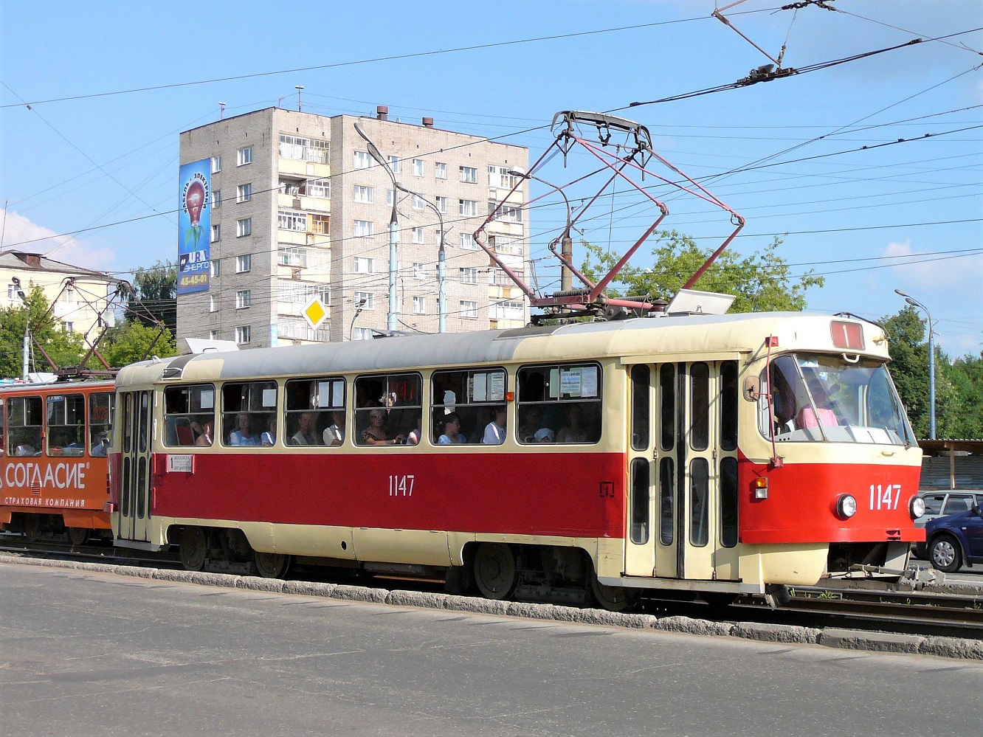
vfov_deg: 24.0
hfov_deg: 31.7
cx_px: 492
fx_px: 1732
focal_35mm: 61
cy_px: 368
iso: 100
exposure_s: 1/800
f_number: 3.6
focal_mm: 9.1
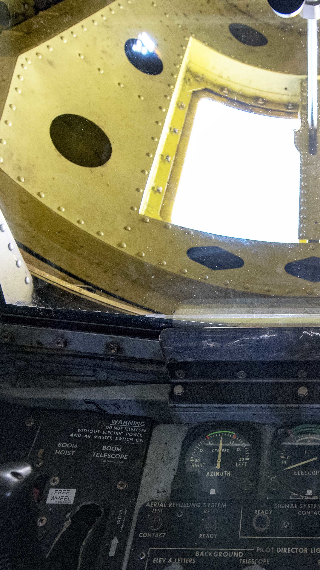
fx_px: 483
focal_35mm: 32
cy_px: 343
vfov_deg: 60.5
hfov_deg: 34.0
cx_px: 306
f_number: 4.5
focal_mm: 14
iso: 2000
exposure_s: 1/100
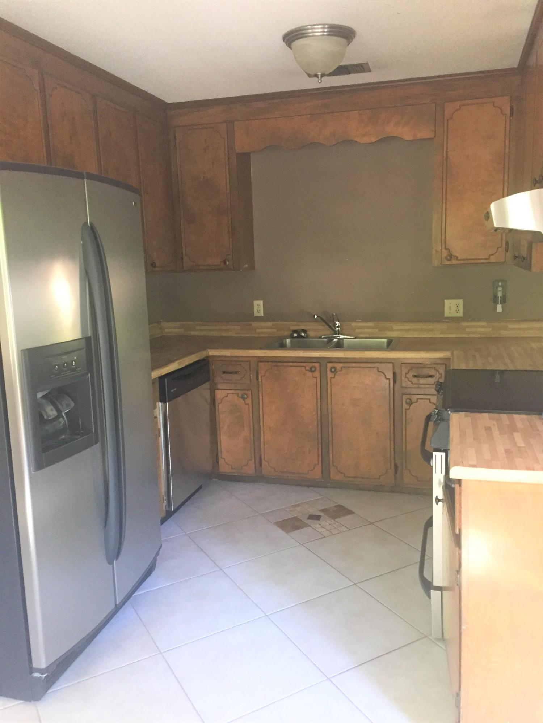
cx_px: 272
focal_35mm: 29
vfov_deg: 61.7
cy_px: 362
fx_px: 607
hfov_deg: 48.2
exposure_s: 1/30
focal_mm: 4.15
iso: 250
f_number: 2.2
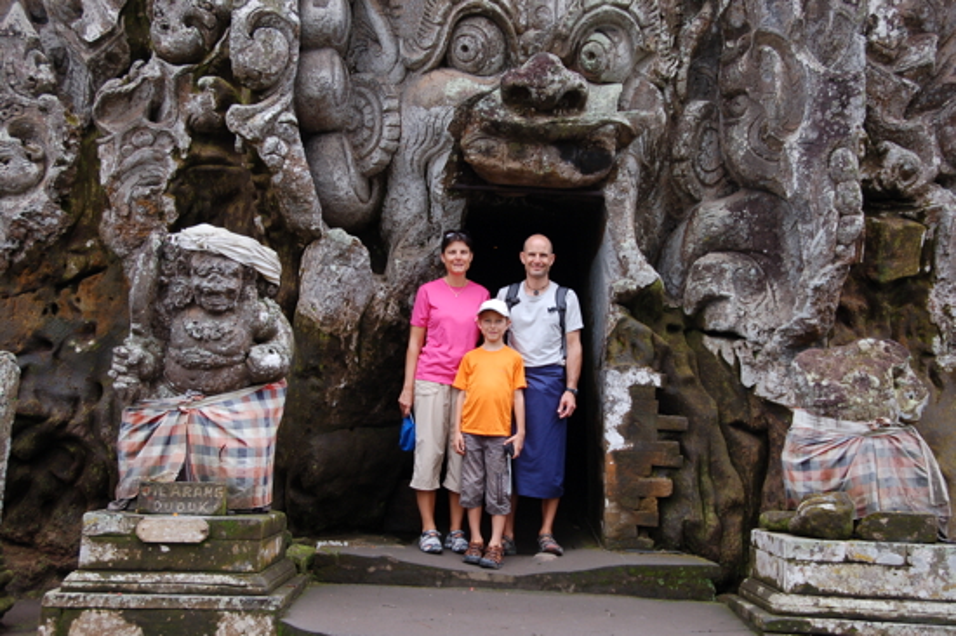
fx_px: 1393
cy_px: 318
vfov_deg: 25.7
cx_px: 478
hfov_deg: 37.9
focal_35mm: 52
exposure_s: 1/125
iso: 320
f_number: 5.6
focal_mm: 35
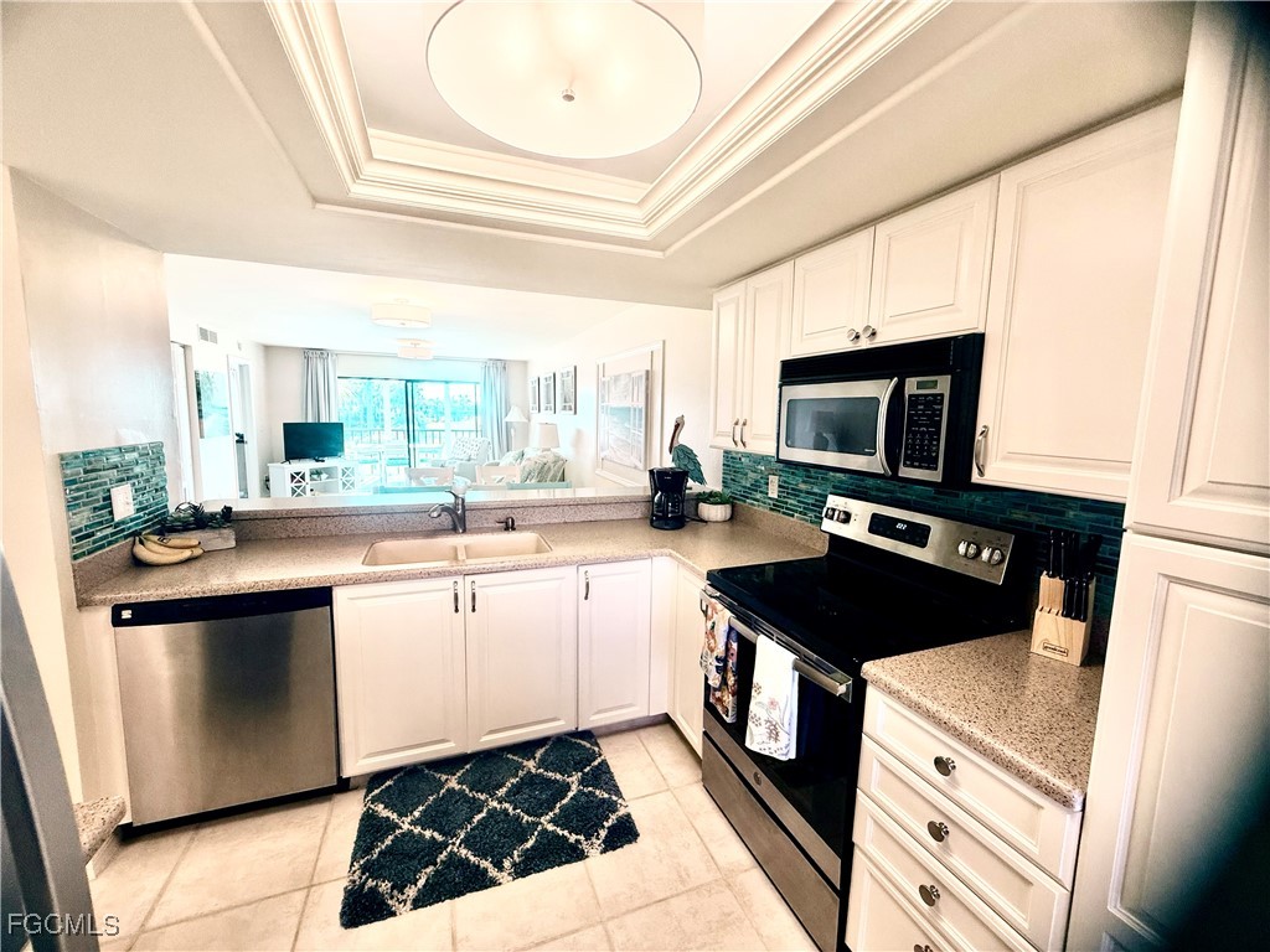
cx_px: 635
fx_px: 514
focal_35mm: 14
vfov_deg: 85.7
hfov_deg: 102.1
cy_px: 476
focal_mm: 2.22
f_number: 2.2
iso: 125
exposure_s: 1/120
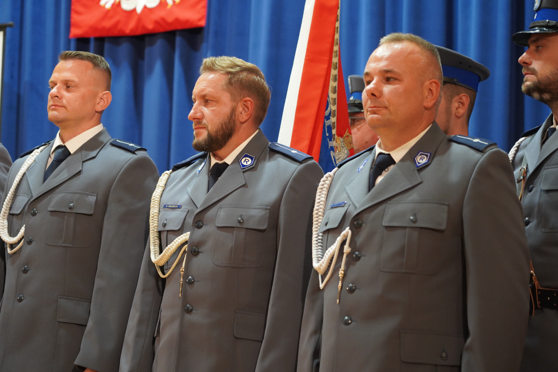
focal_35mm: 87
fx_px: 1349
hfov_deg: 23.4
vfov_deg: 15.7
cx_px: 279
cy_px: 186
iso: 3200
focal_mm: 87
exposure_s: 1/160
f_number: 4
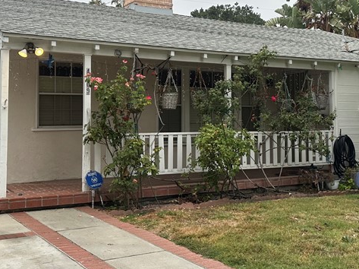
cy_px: 91
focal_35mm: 52
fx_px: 539
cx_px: 239
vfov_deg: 27.8
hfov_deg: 36.5
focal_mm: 6.86
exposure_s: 1/791
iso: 80
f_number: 1.78
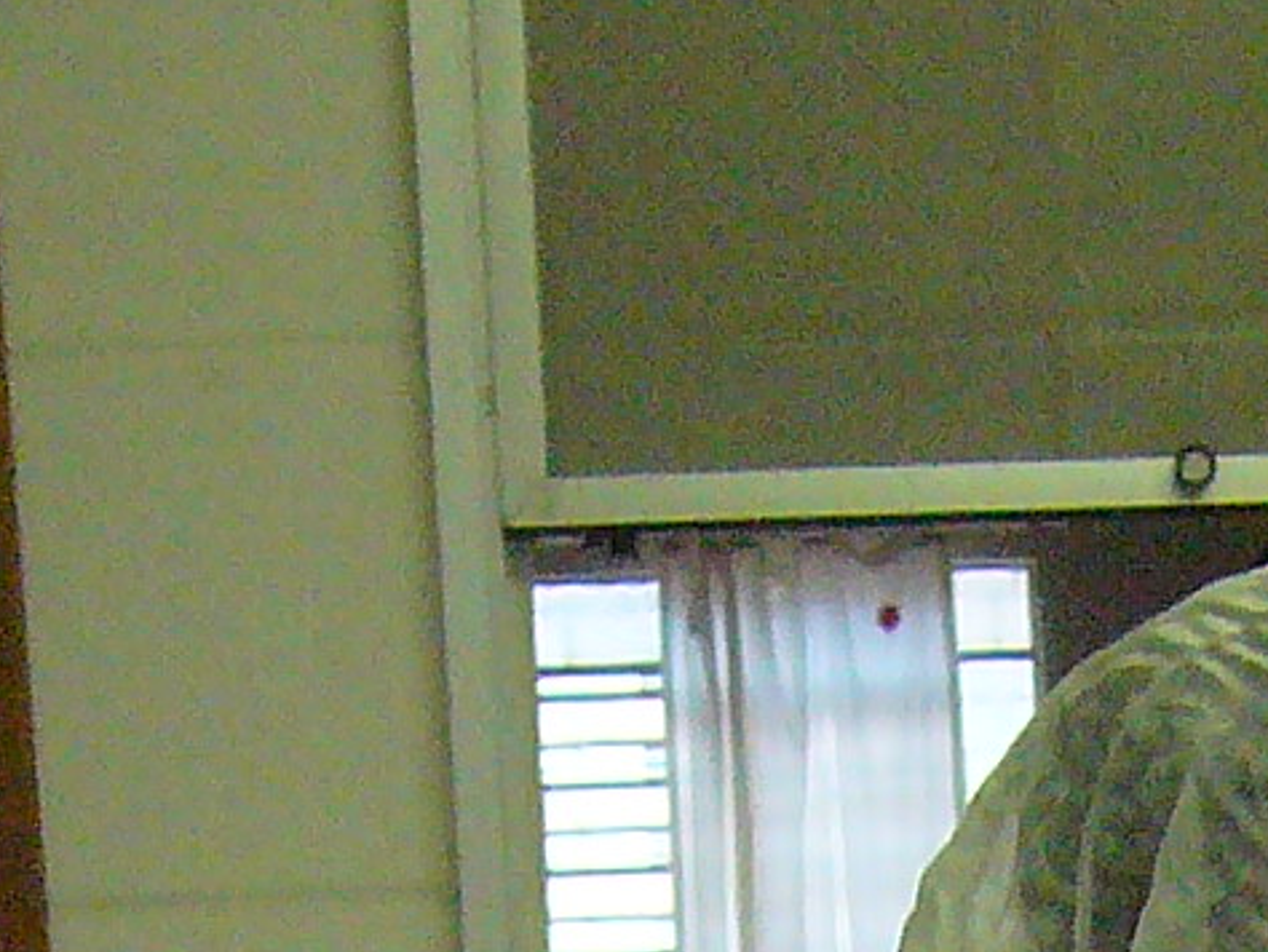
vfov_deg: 8.1
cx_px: 1519
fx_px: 6230
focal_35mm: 170
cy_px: 2195
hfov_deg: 11.4
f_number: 2.8
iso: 400
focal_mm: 5.8
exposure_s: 1/100
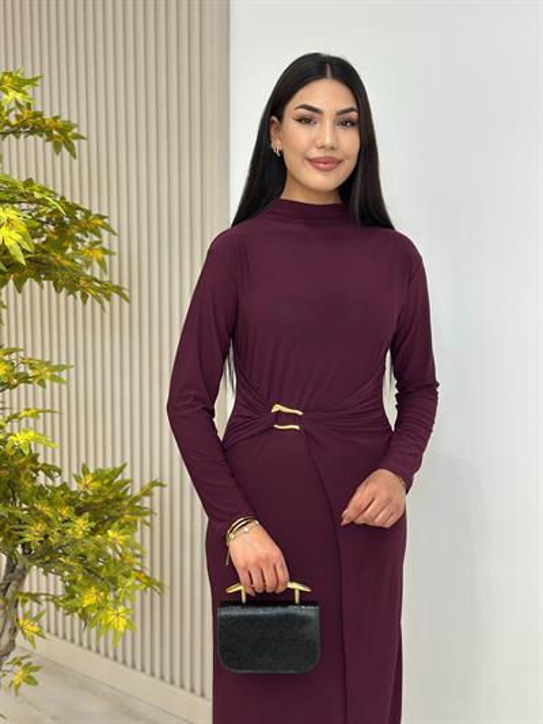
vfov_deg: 39.6
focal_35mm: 48
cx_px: 272
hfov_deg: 30.3
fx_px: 1004
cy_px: 362
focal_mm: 6.86
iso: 80
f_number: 1.78
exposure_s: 1/100
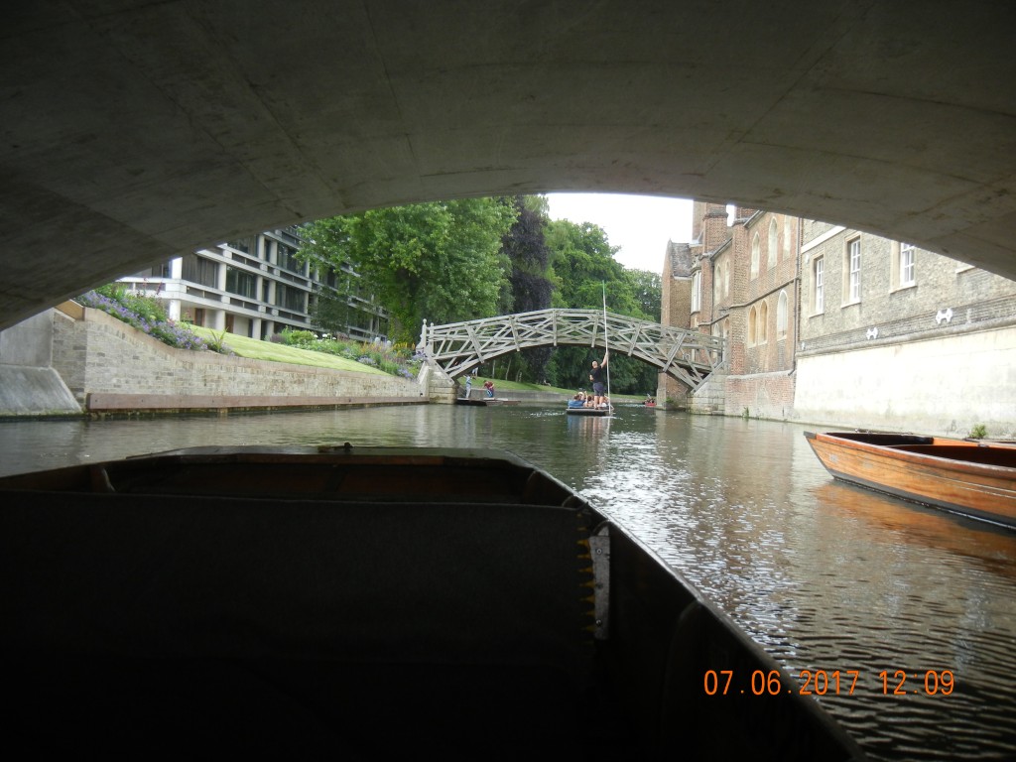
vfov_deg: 46.8
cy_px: 381
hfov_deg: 60.0
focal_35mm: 30
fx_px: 881
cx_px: 508
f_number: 3.5
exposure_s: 1/156
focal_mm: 5.4
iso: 160
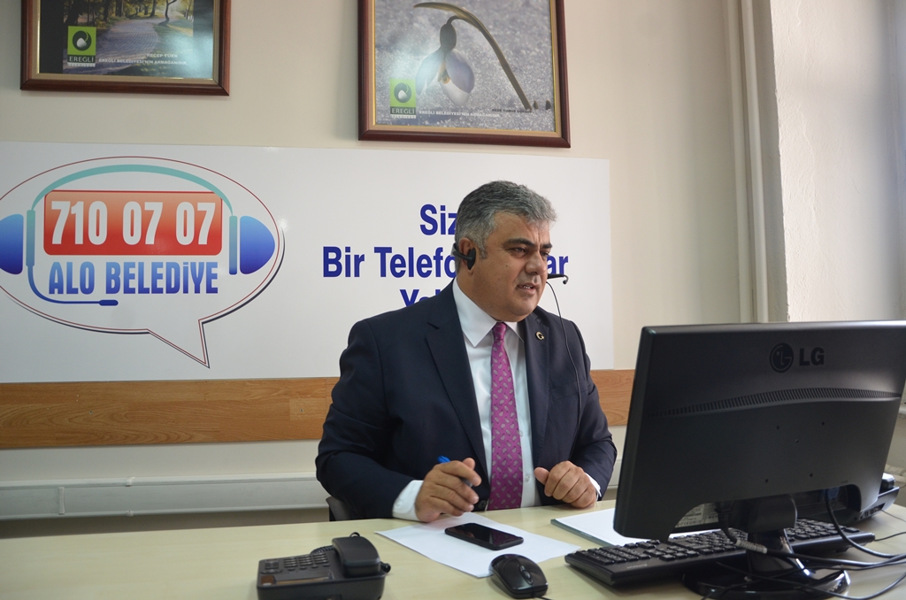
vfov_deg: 47.7
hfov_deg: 67.5
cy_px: 300
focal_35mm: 27
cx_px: 453
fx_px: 678
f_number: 4
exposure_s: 1/60
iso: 640
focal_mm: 18
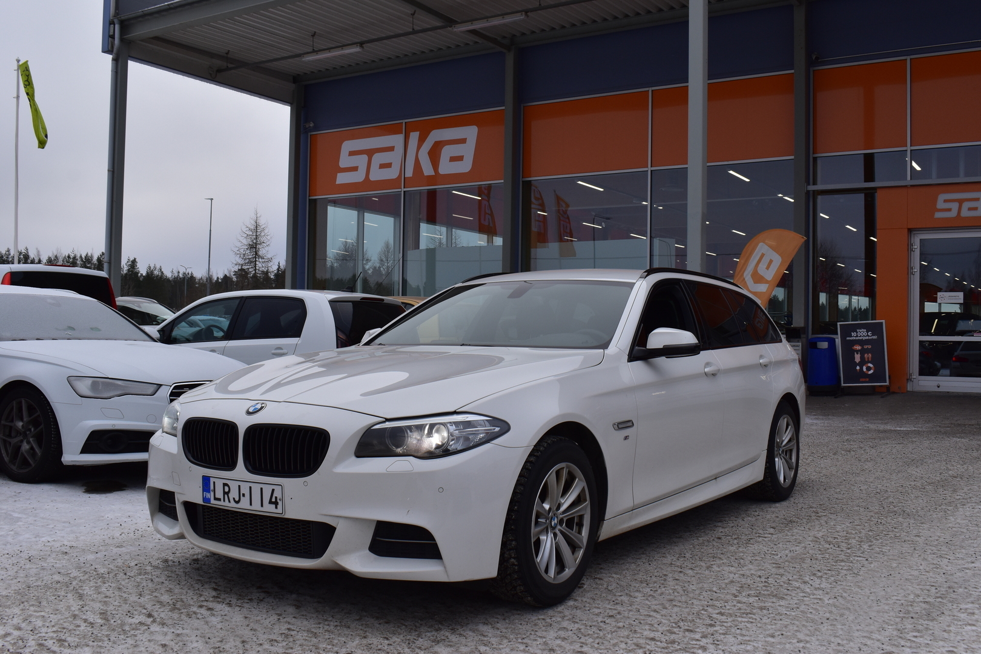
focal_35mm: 36
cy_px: 327
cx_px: 490
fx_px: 981
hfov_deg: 53.1
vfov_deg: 36.9
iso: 400
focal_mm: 24
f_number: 11
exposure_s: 1/350
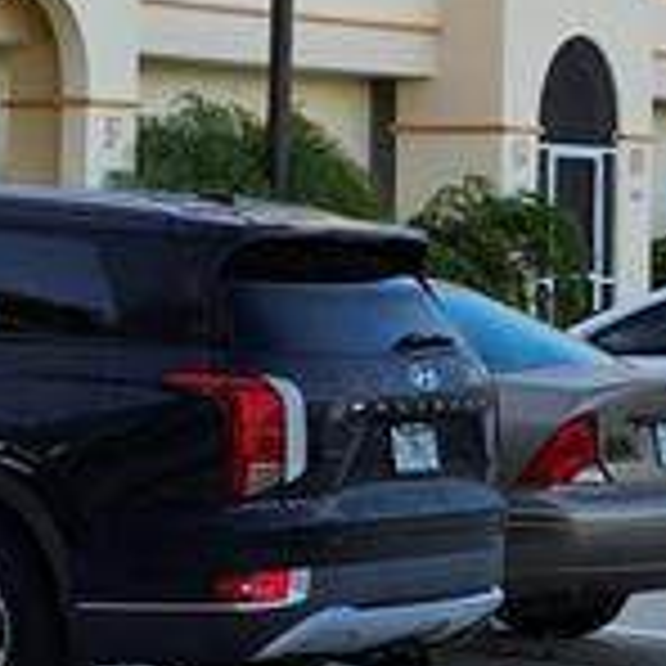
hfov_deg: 11.0
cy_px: 189
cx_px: -774
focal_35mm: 141
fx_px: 3069
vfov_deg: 12.4
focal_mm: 5.54
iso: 25
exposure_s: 1/276
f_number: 1.8
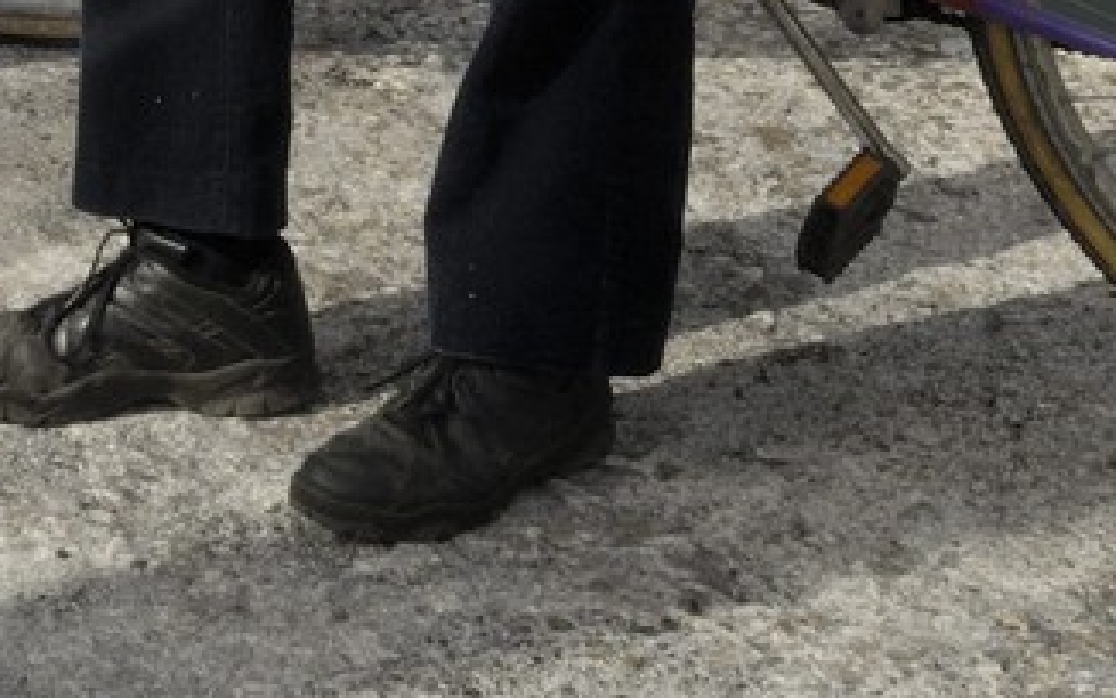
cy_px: -1074
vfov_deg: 8.3
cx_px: -490
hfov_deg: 13.9
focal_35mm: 142
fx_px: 4336
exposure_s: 1/125
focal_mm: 19
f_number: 15
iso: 100
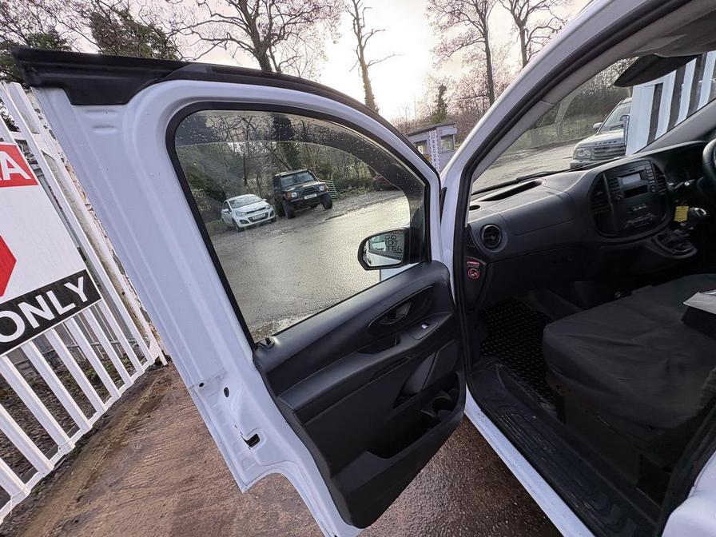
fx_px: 290
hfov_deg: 102.1
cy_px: 268
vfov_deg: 85.7
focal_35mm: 14
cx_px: 358
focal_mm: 2.22
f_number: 2.2
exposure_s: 1/169
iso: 40
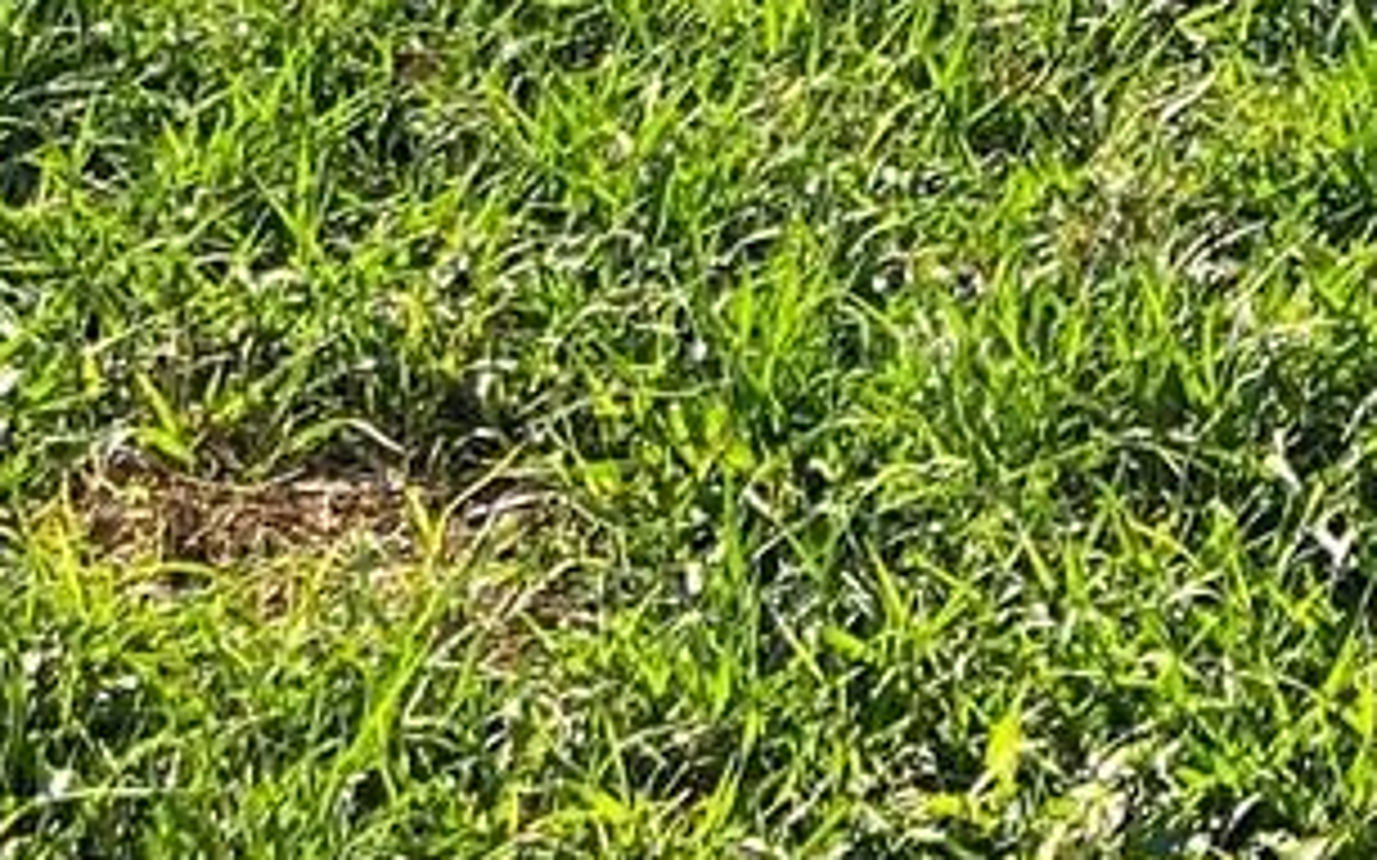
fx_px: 5402
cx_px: 1814
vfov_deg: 8.1
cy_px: -1499
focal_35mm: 144
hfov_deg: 13.9
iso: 50
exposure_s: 1/1431
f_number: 1.5
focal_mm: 5.7
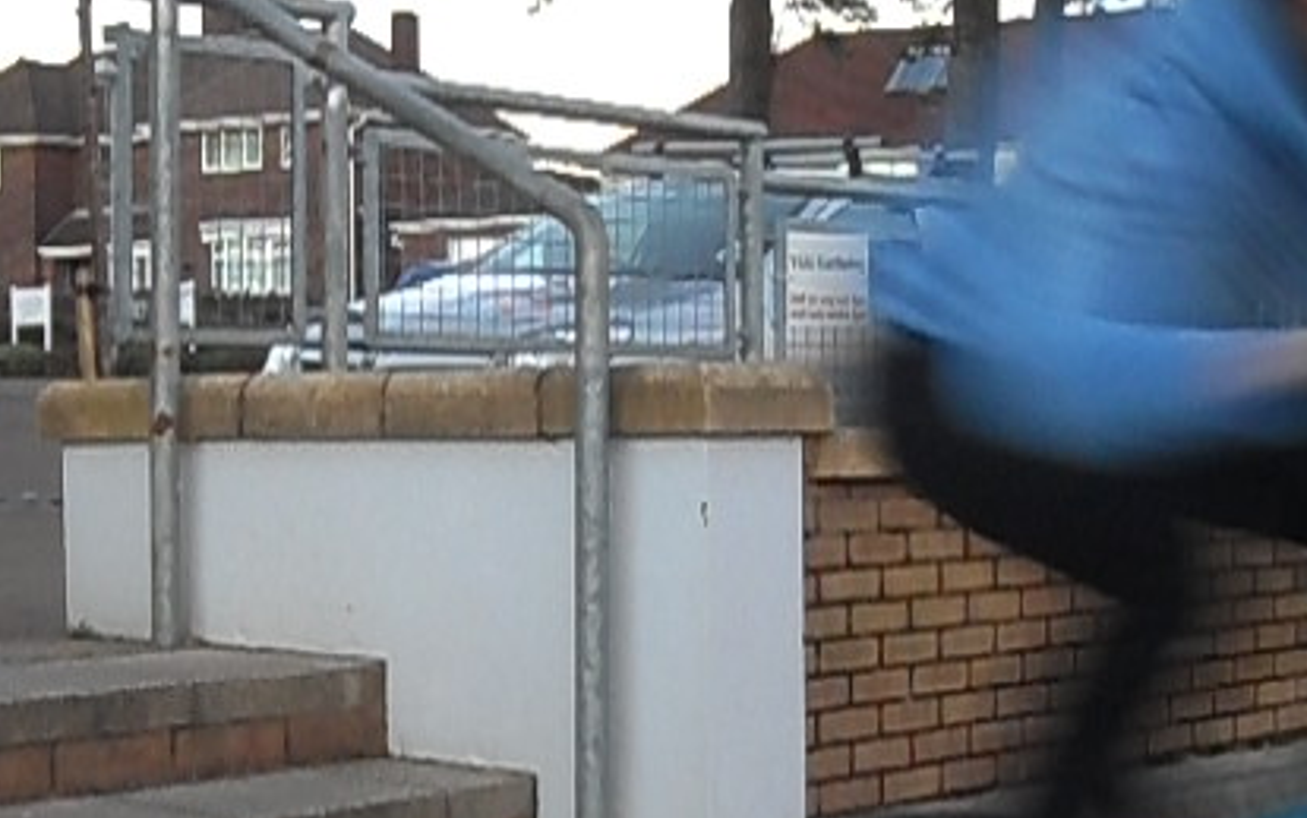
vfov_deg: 15.9
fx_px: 2922
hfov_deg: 25.0
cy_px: 527
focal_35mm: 82
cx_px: 401
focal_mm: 9.3
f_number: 4.7
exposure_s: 1/30
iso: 200
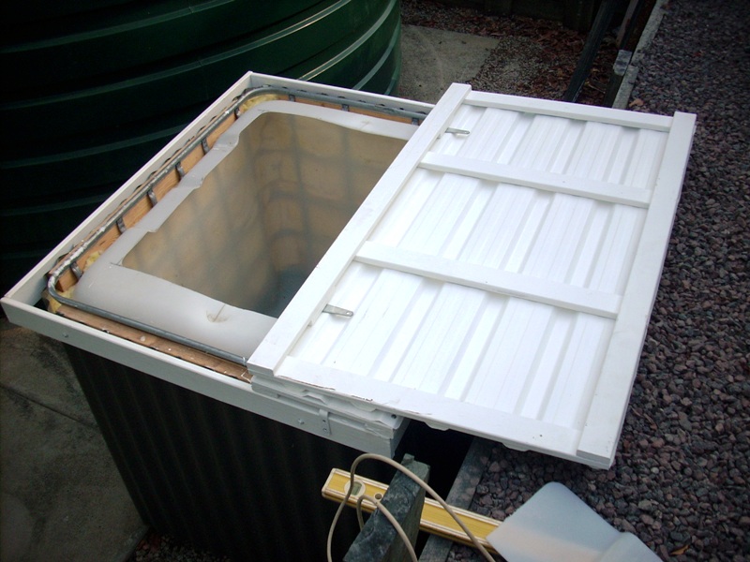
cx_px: 375
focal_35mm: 37
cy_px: 281
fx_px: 802
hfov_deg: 50.1
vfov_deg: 38.7
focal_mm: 6.2
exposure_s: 1/324
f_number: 5.6
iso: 64
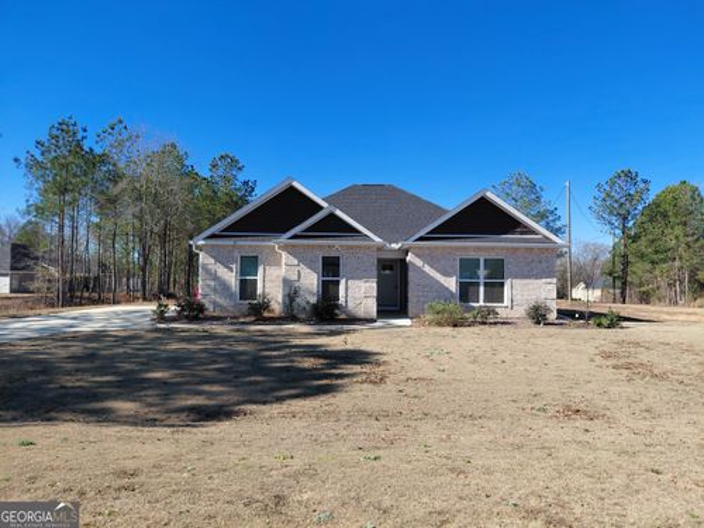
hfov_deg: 69.4
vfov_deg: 54.9
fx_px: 508
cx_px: 352
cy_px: 264
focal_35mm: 25
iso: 50
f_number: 1.8
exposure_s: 1/1661
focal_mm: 4.69
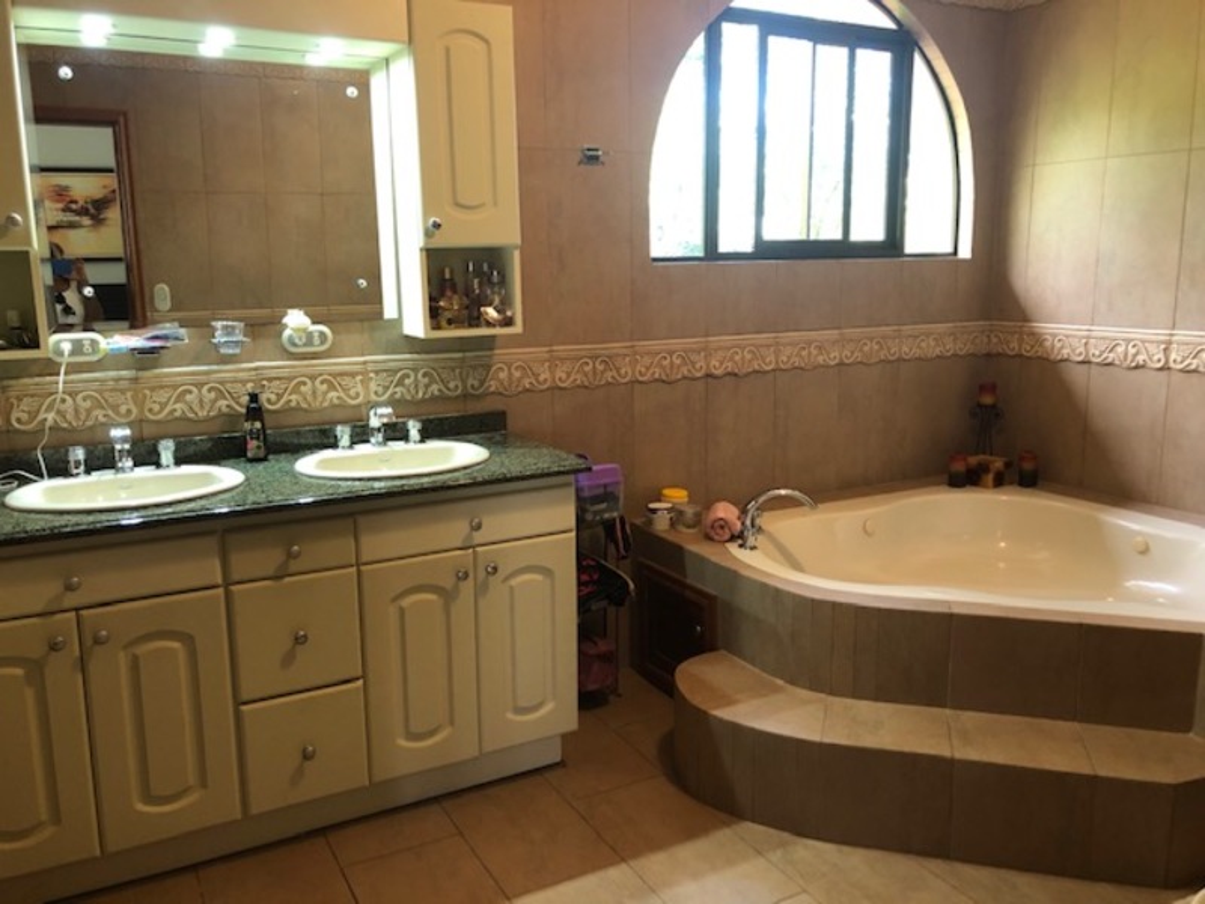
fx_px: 975
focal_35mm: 28
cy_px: 452
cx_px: 602
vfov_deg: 49.7
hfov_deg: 63.4
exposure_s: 1/17
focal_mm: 3.99
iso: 40
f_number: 1.8
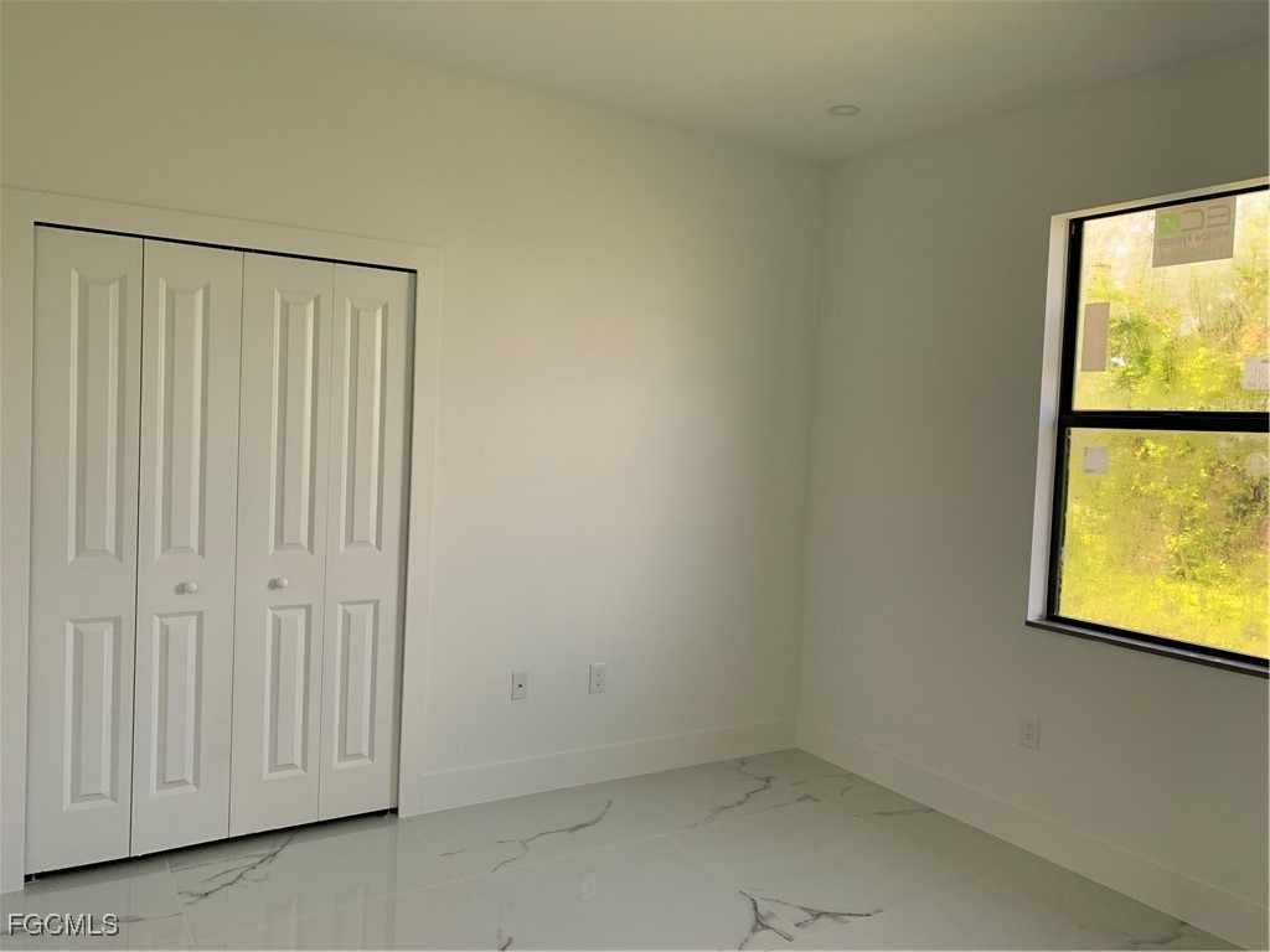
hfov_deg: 67.3
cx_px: 635
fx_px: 954
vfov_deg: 53.1
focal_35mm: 26
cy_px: 476
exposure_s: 1/121
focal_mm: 4.25
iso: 40
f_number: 1.8
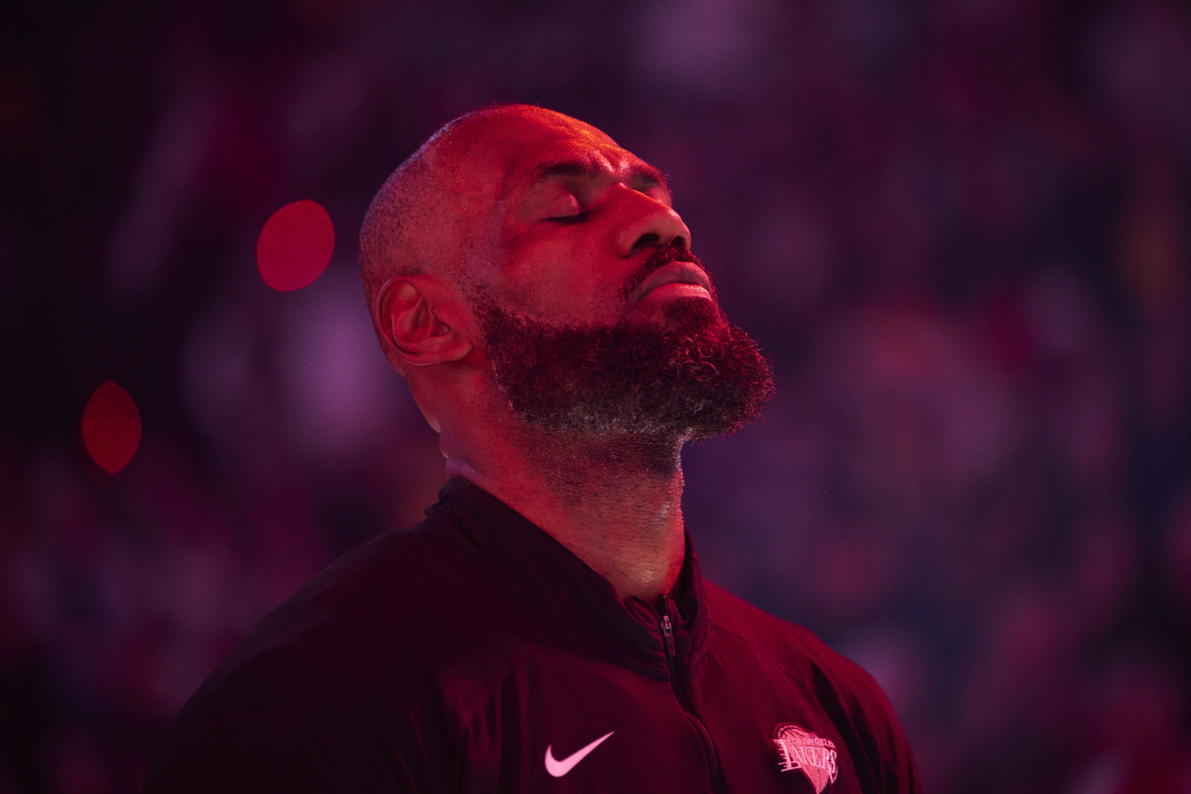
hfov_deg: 11.7
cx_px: 596
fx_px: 5789
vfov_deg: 7.8
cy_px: 397
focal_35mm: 175
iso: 3200
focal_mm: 175
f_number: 2.8
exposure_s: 1/250
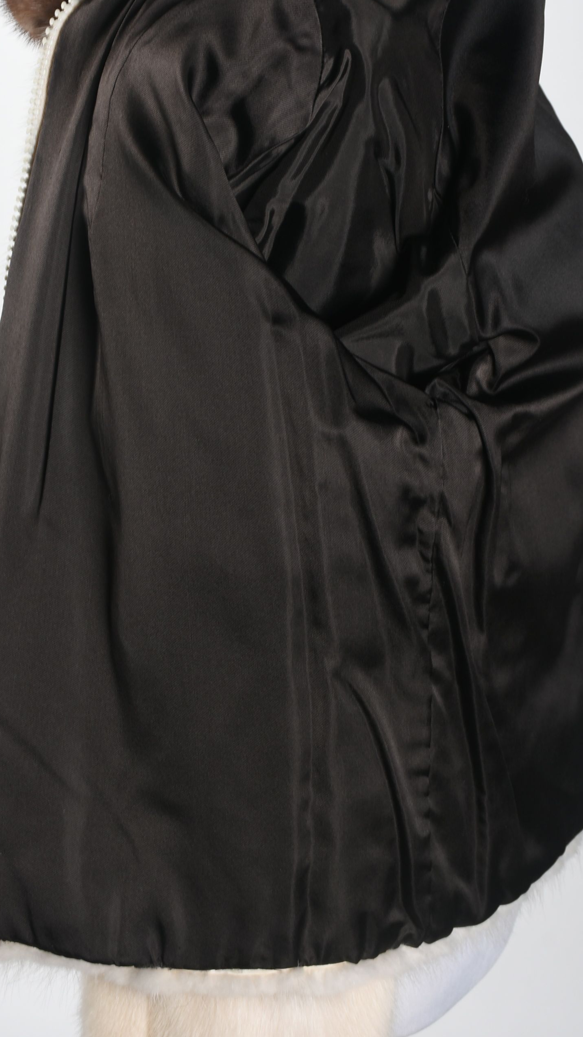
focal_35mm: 96
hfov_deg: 12.6
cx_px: 290
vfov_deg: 22.2
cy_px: 450
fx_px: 2638
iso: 200
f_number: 10
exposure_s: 1/125
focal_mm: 52
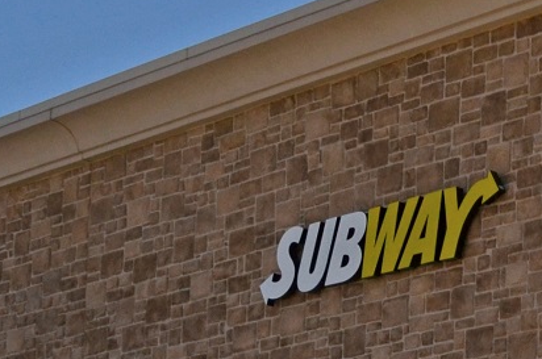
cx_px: 745
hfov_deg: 13.2
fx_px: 2239
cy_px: 517
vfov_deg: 9.0
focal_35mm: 149
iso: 200
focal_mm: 20
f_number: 5.6
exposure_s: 1/4000
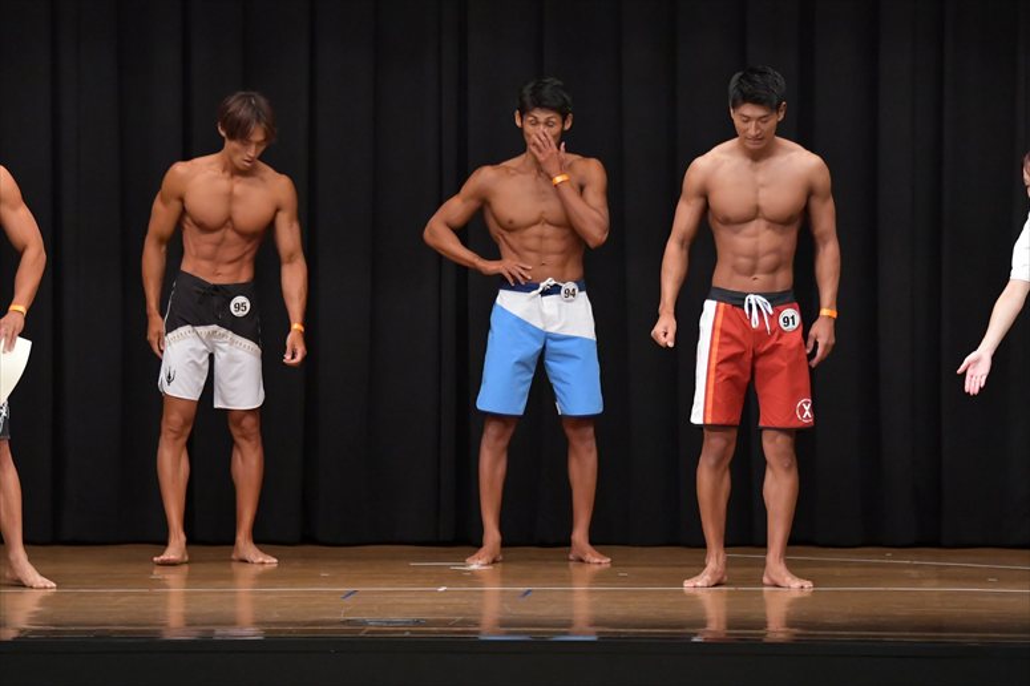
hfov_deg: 10.2
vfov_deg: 6.8
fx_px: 5777
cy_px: 343
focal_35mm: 202
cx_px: 515
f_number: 5.6
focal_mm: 135
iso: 6400
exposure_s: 1/400
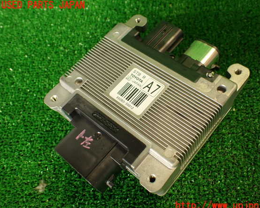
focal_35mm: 34
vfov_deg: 43.4
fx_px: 262
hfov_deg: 52.8
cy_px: 106
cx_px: 141
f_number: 2.4
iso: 200
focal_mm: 5.79
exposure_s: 1/40
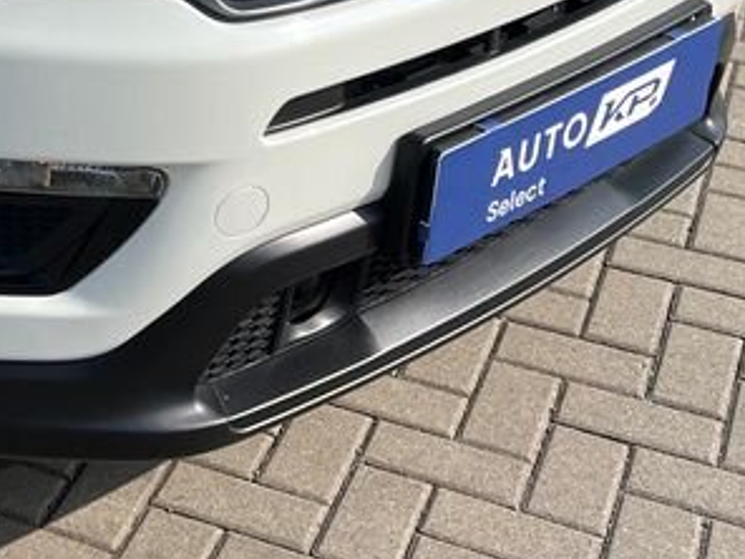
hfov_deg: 20.5
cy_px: -156
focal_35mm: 90
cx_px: -133
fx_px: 1937
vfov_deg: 15.6
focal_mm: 5.1
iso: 50
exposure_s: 1/5076
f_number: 1.6
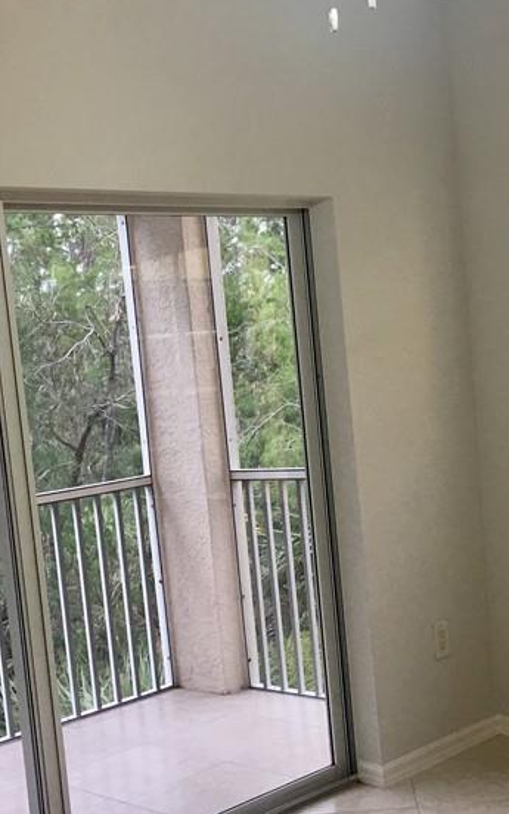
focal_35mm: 57
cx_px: 330
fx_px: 1265
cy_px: 487
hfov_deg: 22.7
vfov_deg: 35.6
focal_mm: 4.15
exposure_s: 1/30
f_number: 2.2
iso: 32
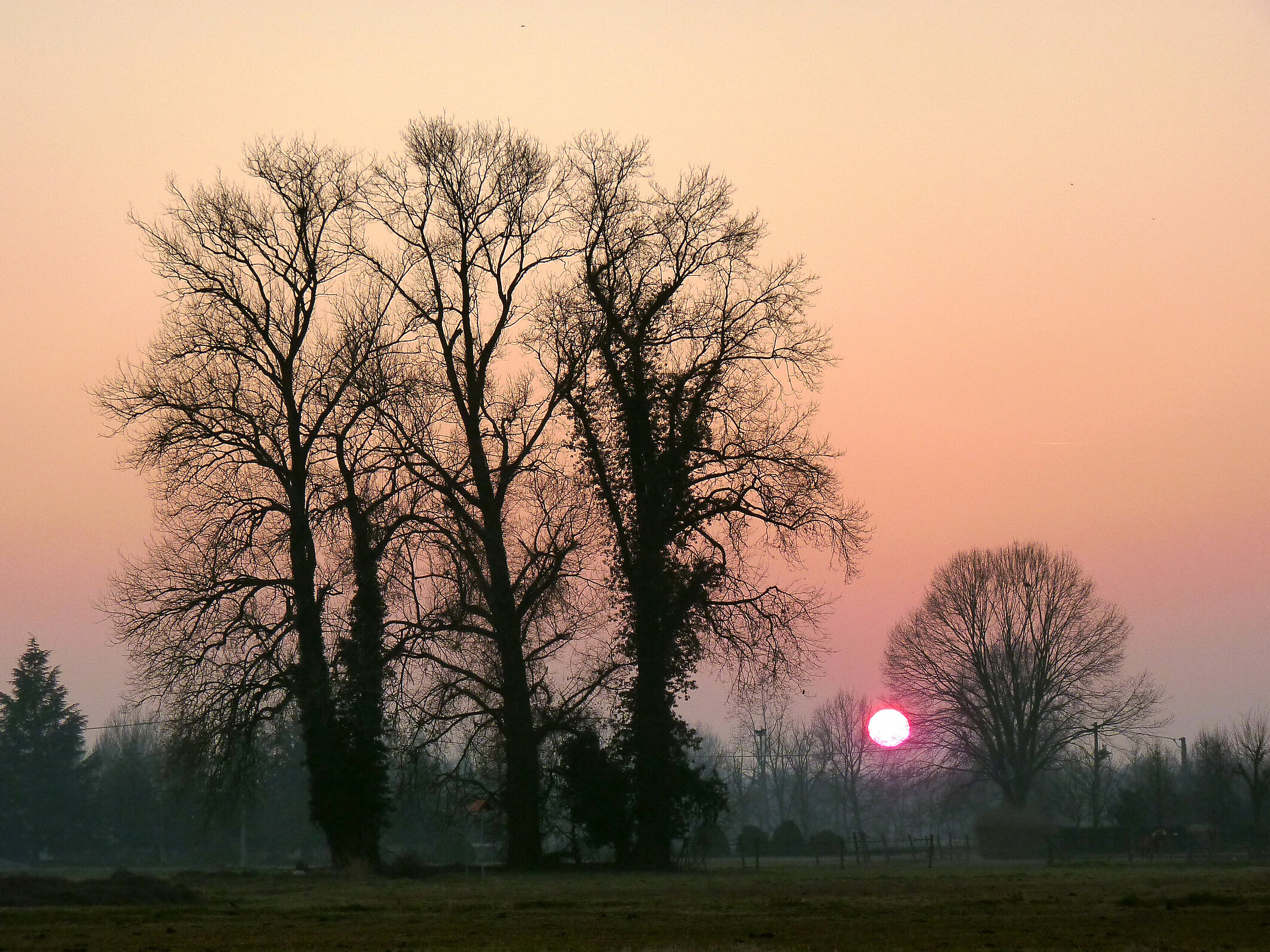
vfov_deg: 12.4
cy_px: 536
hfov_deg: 16.6
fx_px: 4365
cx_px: 585
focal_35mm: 119
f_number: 4
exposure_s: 1/200
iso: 125
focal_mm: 18.7
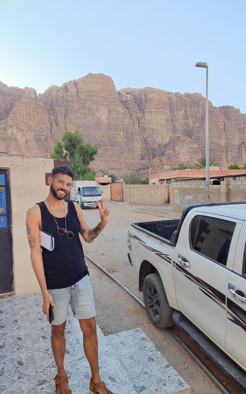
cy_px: 197
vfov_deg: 72.5
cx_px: 125
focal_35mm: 25
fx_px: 268
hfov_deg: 49.3
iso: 50
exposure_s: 1/344
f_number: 1.8
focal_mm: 5.4
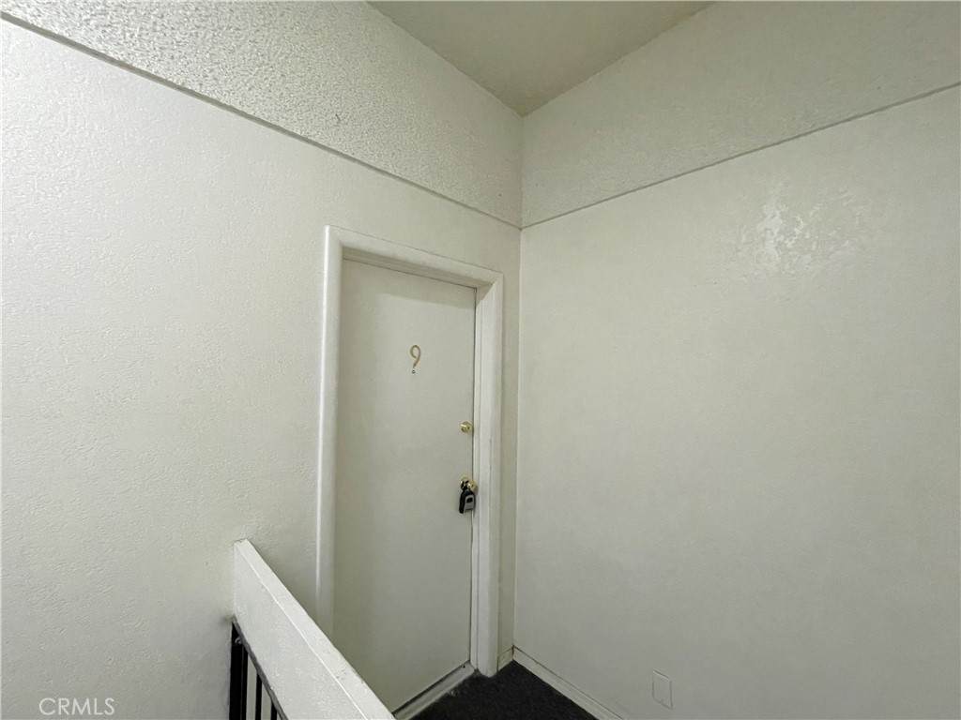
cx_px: 480
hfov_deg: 102.1
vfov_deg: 85.7
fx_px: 389
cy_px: 360
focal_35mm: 14
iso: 1000
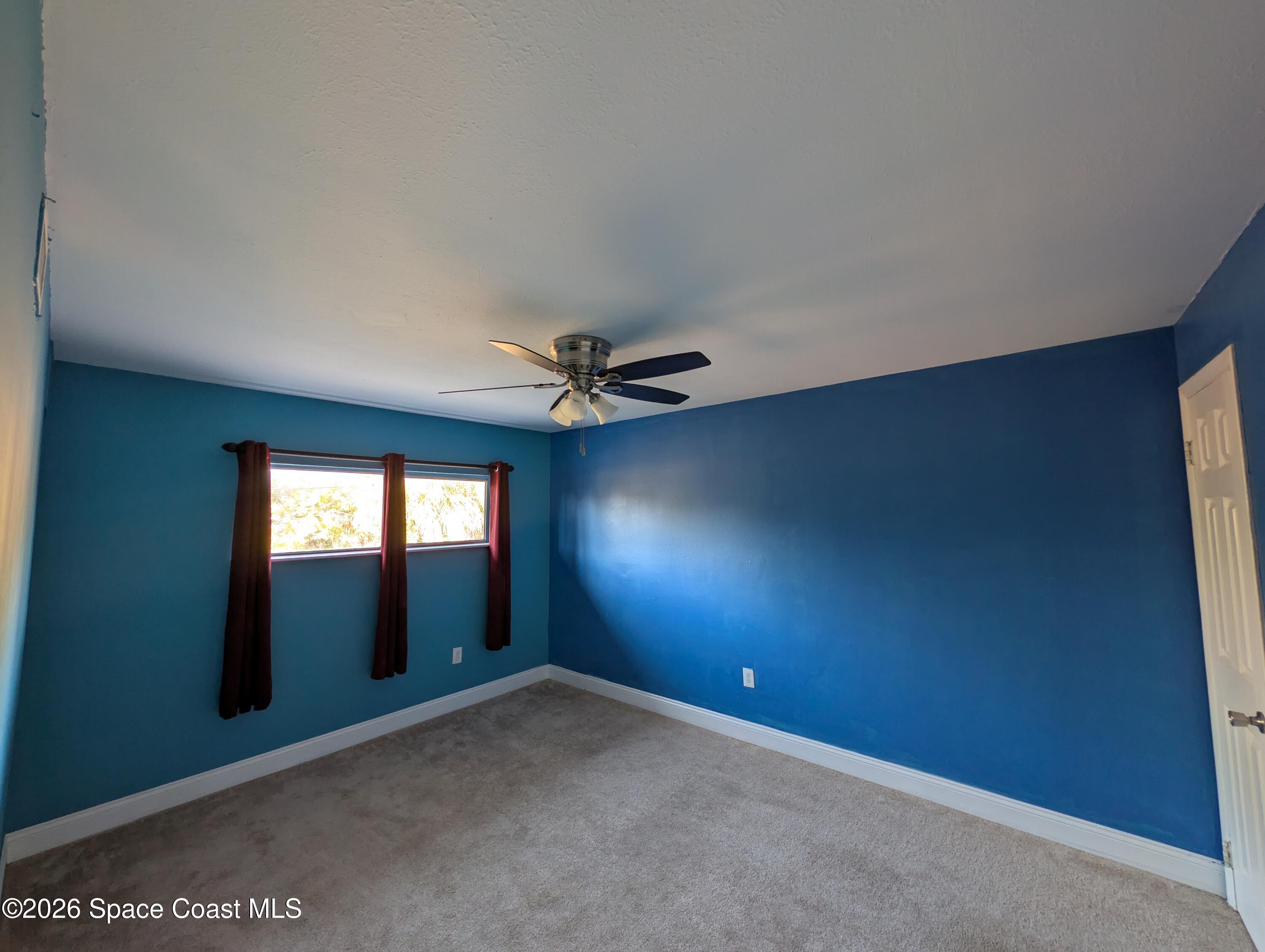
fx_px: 439
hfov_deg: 110.5
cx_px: 632
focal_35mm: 12
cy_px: 476
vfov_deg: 94.6
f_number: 1.7
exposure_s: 1/47.9
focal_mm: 2.02
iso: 45
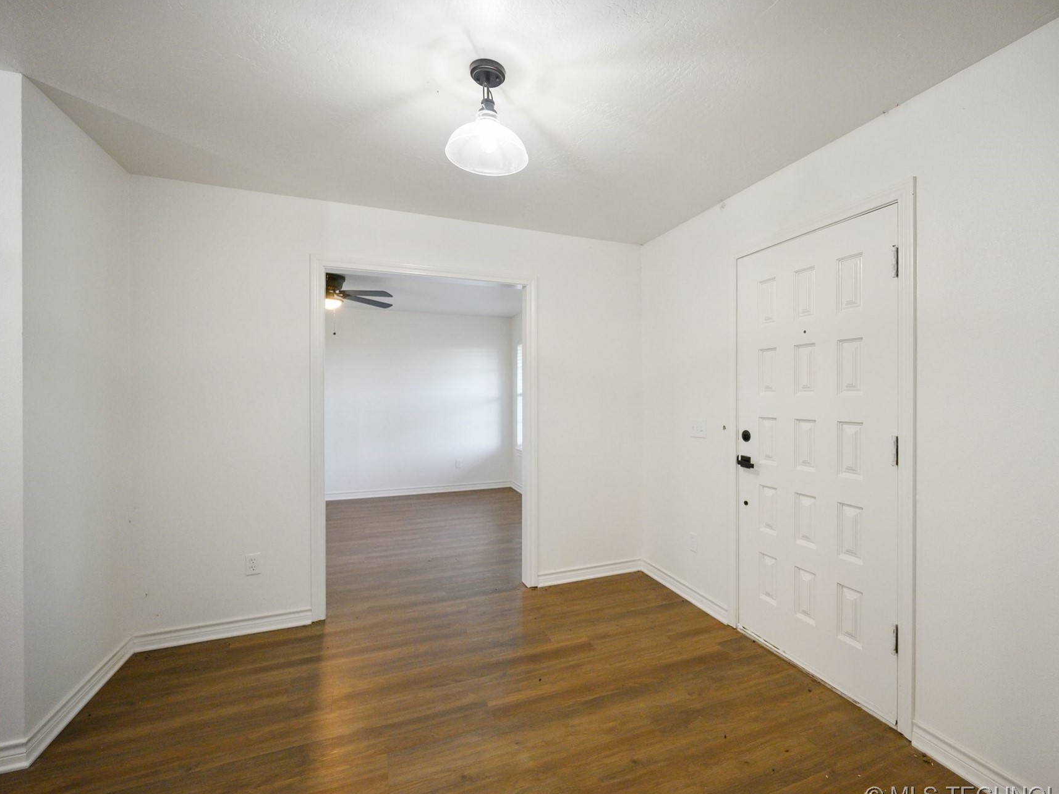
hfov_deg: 94.0
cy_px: 401
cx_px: 595
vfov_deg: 78.1
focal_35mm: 16
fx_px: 490
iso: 800
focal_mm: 14
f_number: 4
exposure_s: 1/80
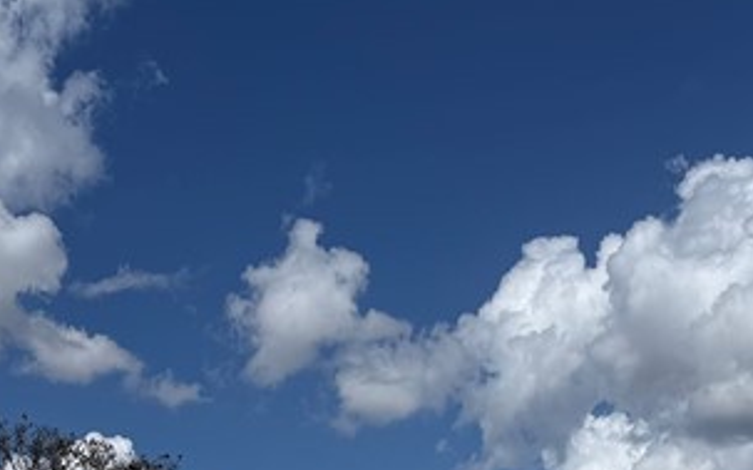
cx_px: 395
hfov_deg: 24.1
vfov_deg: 13.9
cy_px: 786
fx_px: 1764
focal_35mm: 86
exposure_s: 1/14286
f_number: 1.78
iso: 80
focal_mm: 6.76
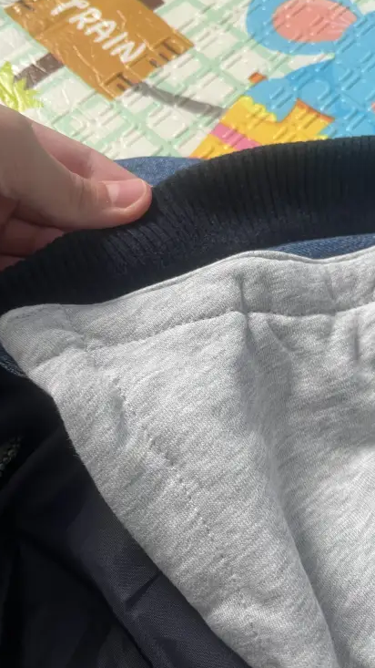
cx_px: 205
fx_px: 513
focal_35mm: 29
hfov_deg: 40.1
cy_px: 330
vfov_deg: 66.1
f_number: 1.6
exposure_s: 1/50
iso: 80
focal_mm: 5.1
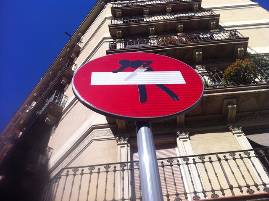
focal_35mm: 35
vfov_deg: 40.6
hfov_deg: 52.7
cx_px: 134
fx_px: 272
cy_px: 100
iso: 80
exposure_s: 1/1676
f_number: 2.8
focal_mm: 3.85
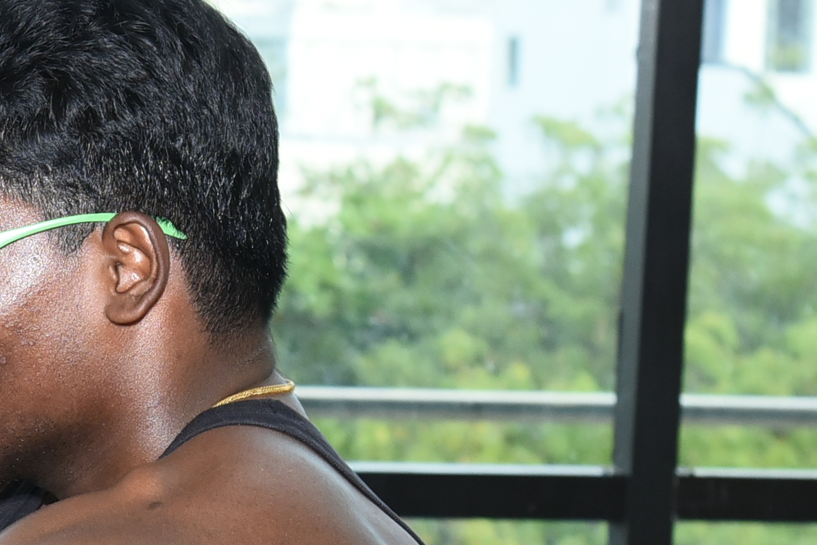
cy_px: 685
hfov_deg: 9.4
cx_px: -222
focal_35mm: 215
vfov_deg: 6.3
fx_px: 4878
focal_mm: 62
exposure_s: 1/60
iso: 1600
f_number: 7.1
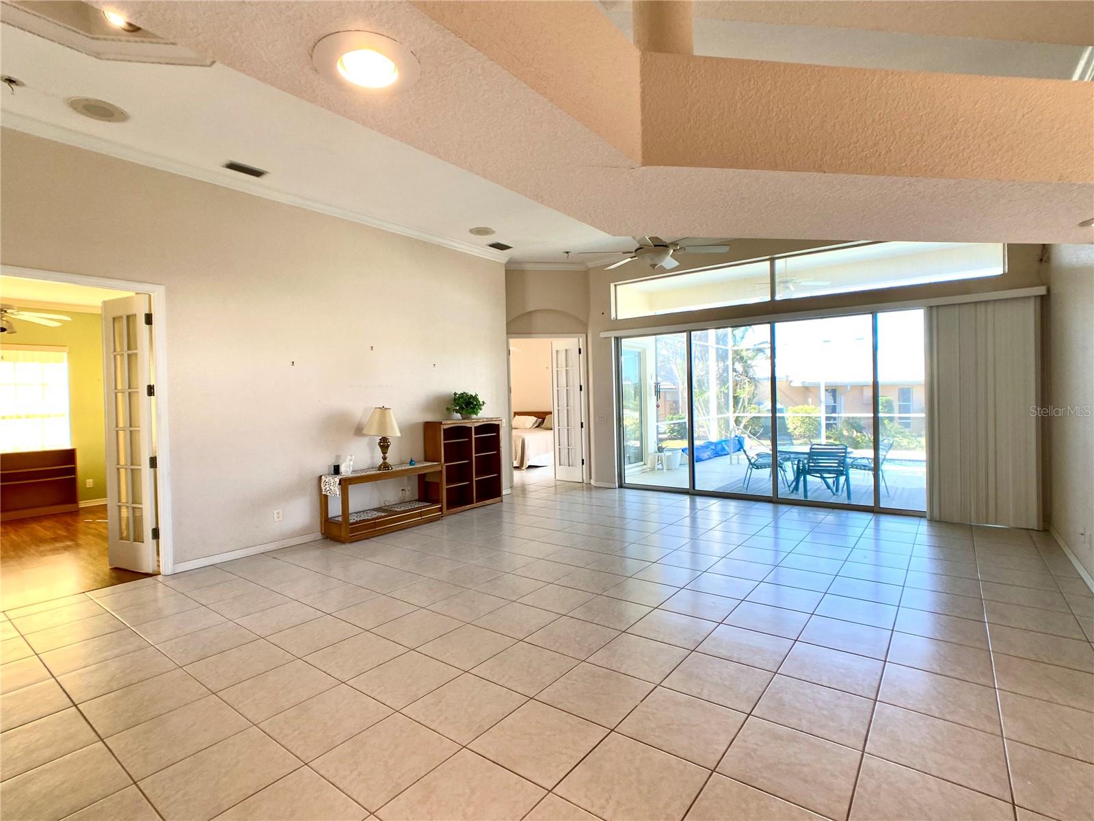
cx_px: 547
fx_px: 822
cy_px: 410
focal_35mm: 26
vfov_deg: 53.1
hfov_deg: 67.3
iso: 64
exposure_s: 1/120
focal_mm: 4.25
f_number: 1.8
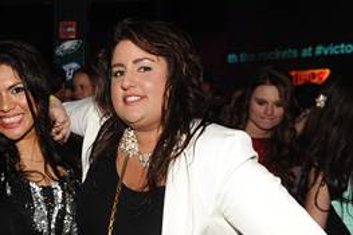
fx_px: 696
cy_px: 171
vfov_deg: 19.1
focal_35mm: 71
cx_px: -8
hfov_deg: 26.8
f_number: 5.6
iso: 800
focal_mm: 34
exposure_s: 1/250
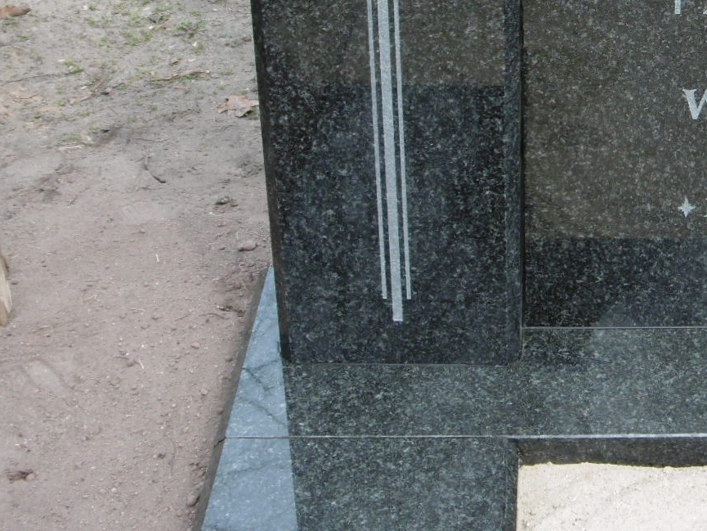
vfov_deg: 16.1
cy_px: 15
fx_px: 1838
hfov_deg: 21.2
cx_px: 663
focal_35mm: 90
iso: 100
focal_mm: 6.8
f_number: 3.7
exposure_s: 1/250
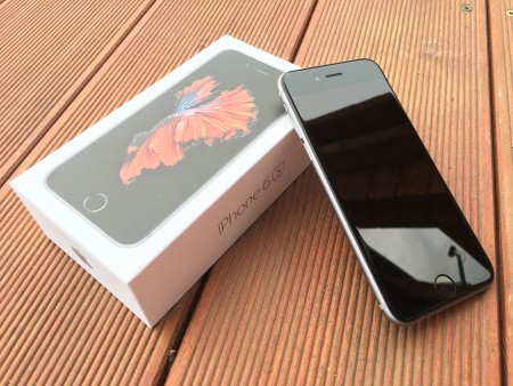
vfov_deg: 48.3
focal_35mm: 29
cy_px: 193
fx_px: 430
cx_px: 256
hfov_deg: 61.6
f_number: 2.2
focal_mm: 4.15
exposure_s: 1/50
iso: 25
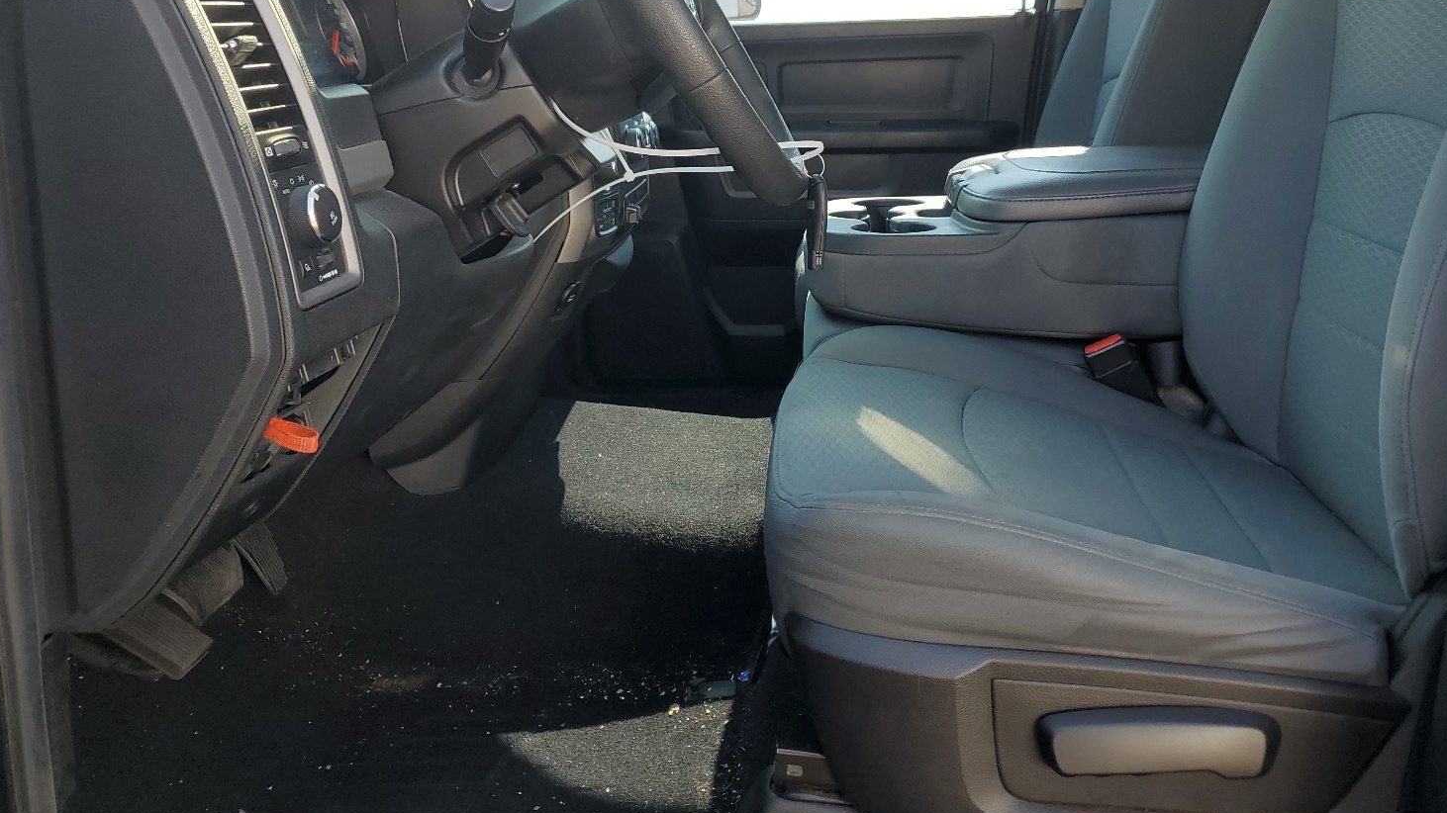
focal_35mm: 31
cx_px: 776
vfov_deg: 37.3
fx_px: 1189
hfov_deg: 62.6
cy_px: 264
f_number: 1.5
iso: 50
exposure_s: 1/370
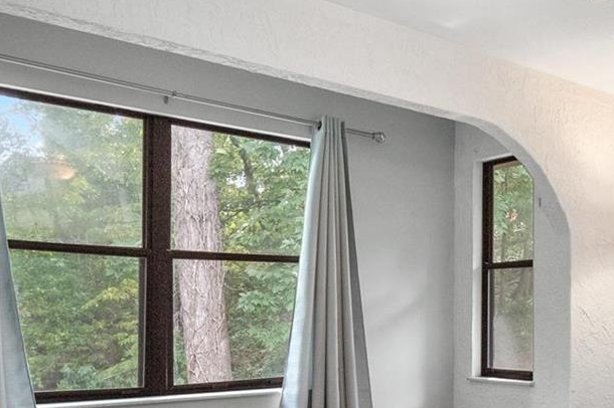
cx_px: 626
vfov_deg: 31.0
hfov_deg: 40.2
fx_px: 716
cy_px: 328
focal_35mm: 42
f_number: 8
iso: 400
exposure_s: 1/8
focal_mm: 8
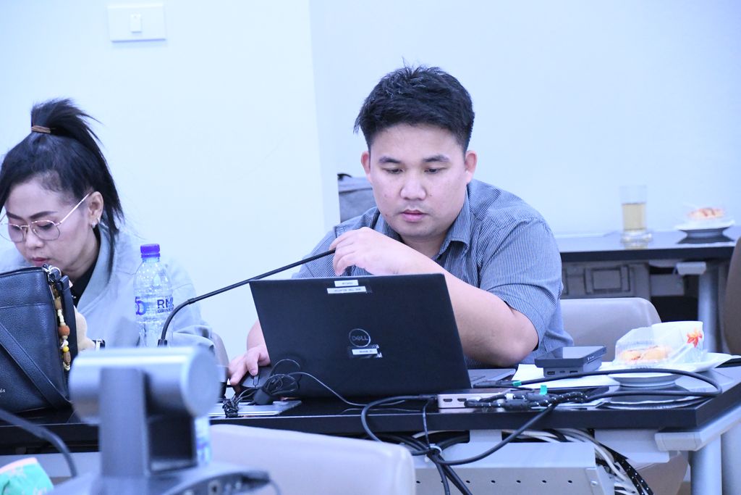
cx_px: 370
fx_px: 3232
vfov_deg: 8.7
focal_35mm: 157
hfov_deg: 13.1
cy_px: 248
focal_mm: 105
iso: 11400
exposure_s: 1/160
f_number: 5.6
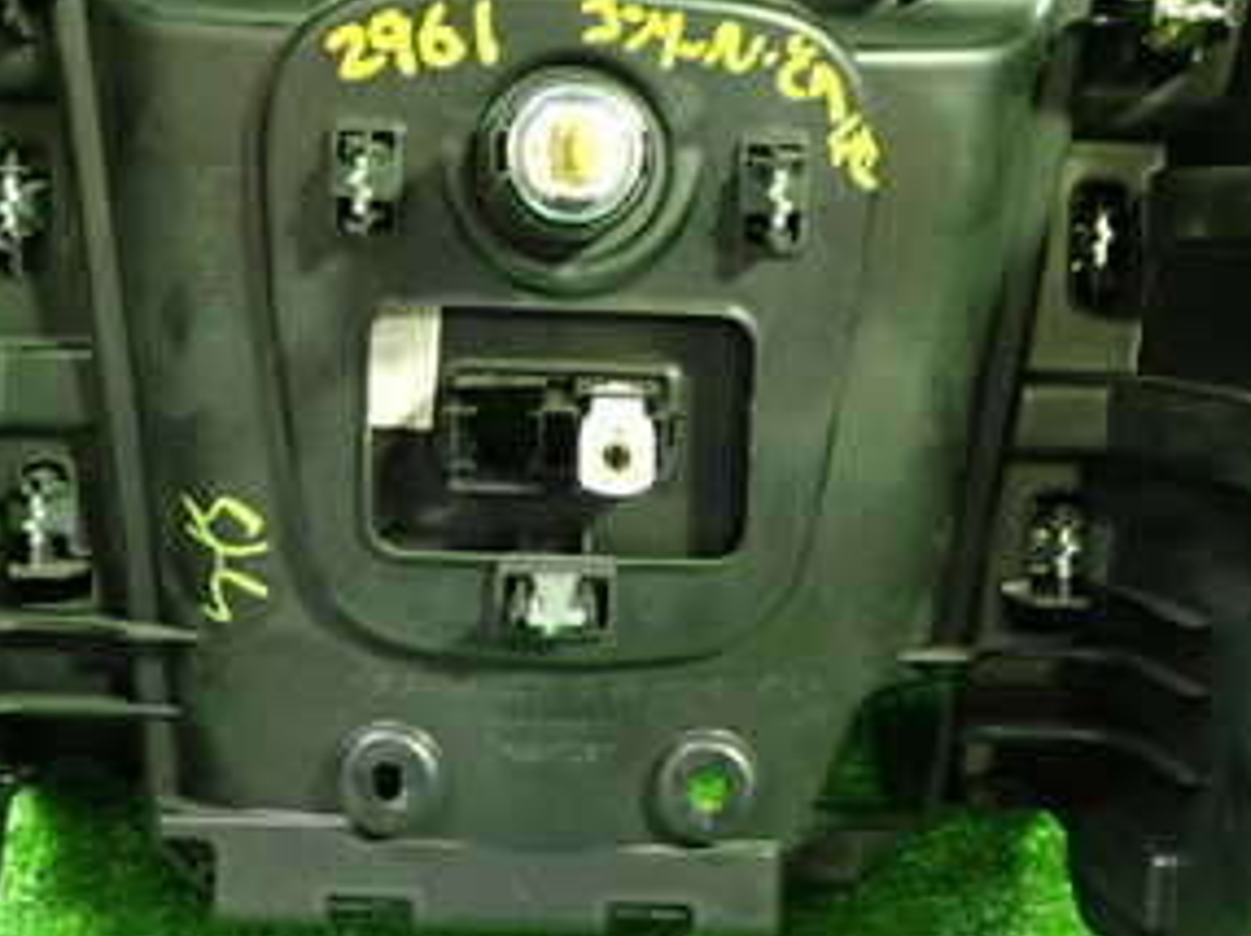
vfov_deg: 23.2
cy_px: 416
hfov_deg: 30.7
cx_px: 599
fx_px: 2275
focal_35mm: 63
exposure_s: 1/30
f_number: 2.3
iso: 500
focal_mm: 5.4
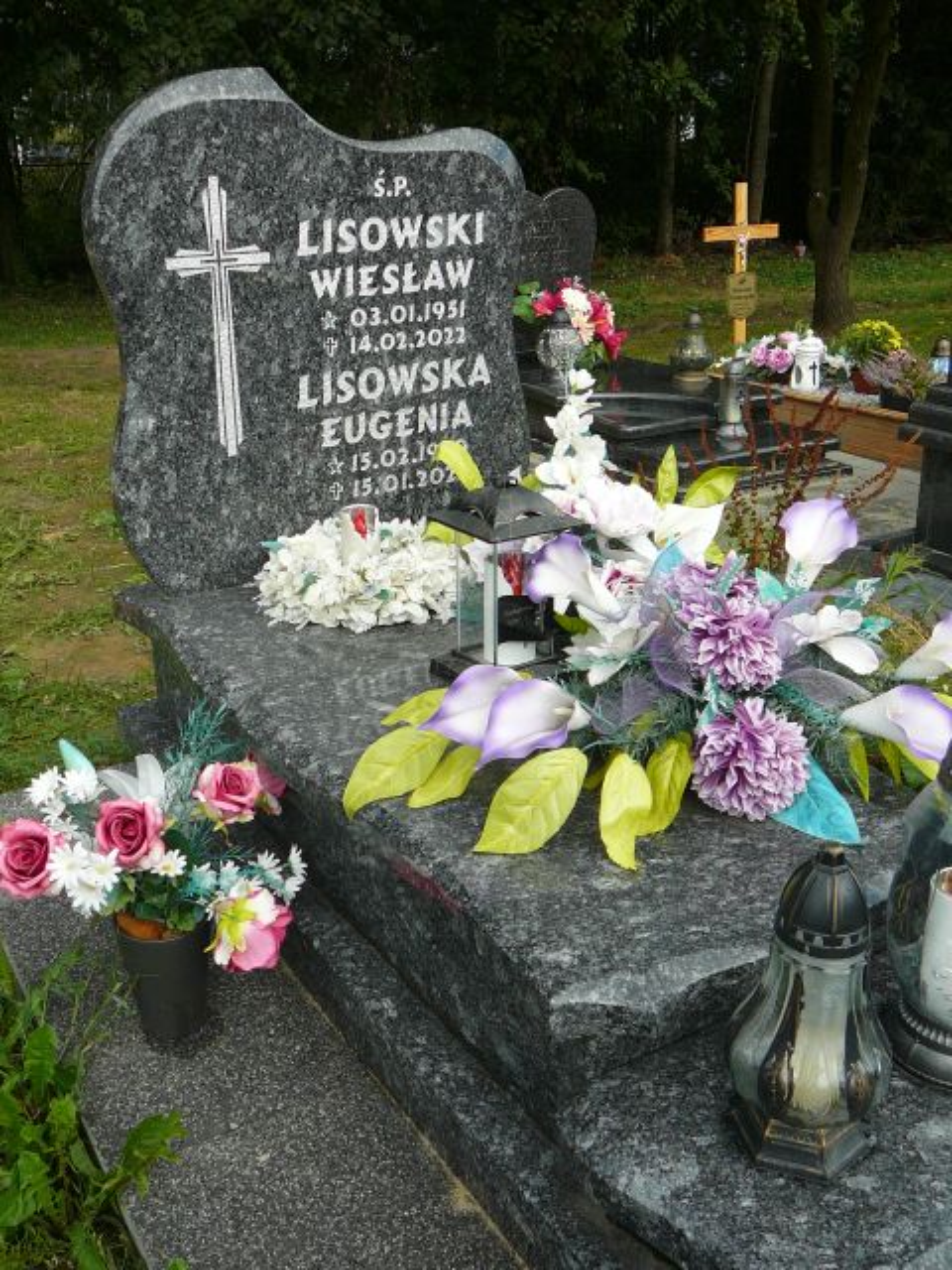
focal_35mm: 35
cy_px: 635
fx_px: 1283
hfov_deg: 40.7
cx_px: 476
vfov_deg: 52.6
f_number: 2.8
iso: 80
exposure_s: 1/640
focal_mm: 5.2
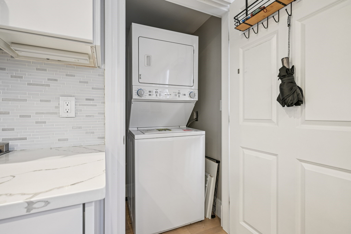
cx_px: 176
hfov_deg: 96.7
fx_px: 156
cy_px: 117
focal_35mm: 16
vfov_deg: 73.7
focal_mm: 16
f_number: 8
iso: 400
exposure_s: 1/6
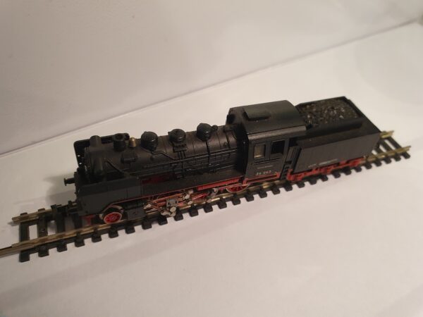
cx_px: 212
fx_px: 318
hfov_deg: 67.3
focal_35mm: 26
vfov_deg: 53.1
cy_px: 158
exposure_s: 1/100
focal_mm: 4.32
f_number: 2.4
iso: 320
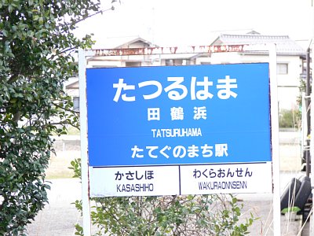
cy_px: 118
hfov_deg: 9.7
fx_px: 1860
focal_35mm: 205
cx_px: 157
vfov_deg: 7.2
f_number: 3.6
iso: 80
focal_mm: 43.4
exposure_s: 1/30
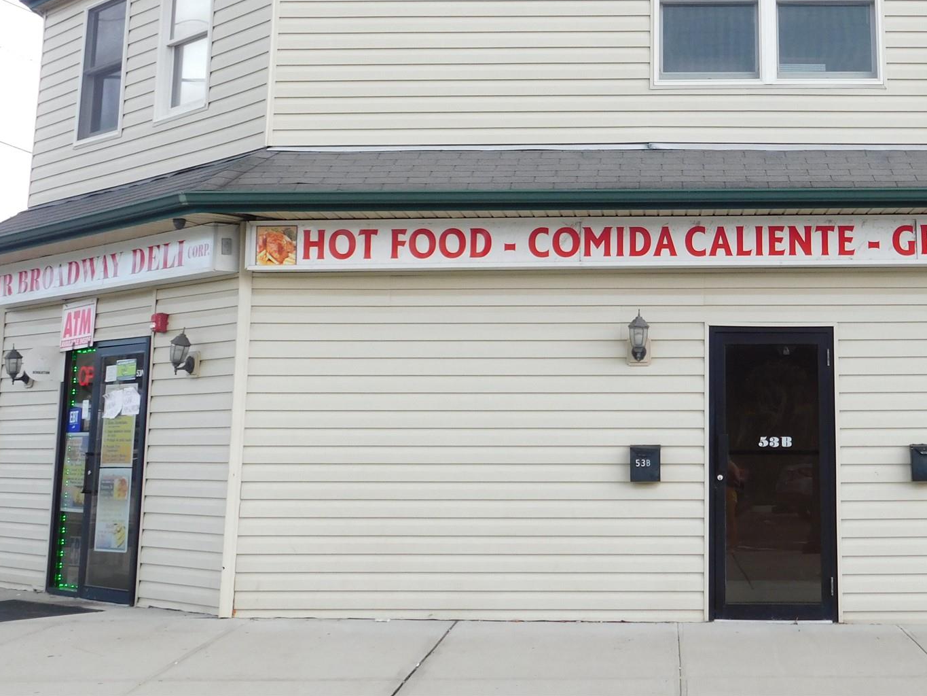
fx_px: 1446
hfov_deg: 34.9
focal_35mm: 54
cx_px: 679
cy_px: 175
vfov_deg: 26.7
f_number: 3.5
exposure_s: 1/160
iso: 125
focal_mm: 6.3
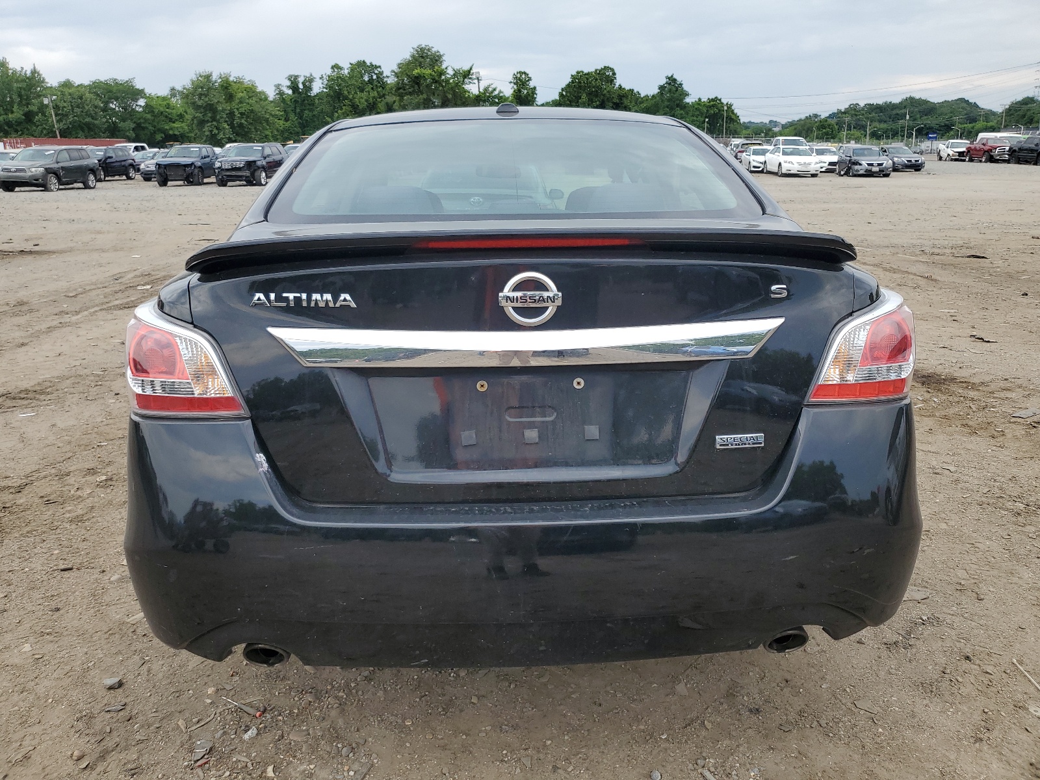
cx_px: 520
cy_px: 390
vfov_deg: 53.1
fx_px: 781
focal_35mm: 26
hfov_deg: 67.3
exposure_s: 1/833
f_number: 1.5
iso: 50
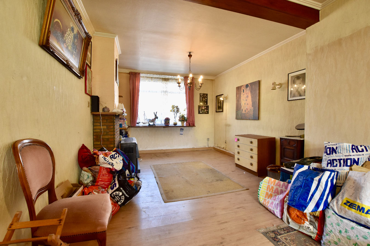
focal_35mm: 15
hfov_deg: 100.4
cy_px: 123
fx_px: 154
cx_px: 185
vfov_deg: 77.3
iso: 720
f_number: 9
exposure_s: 1/15
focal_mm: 10
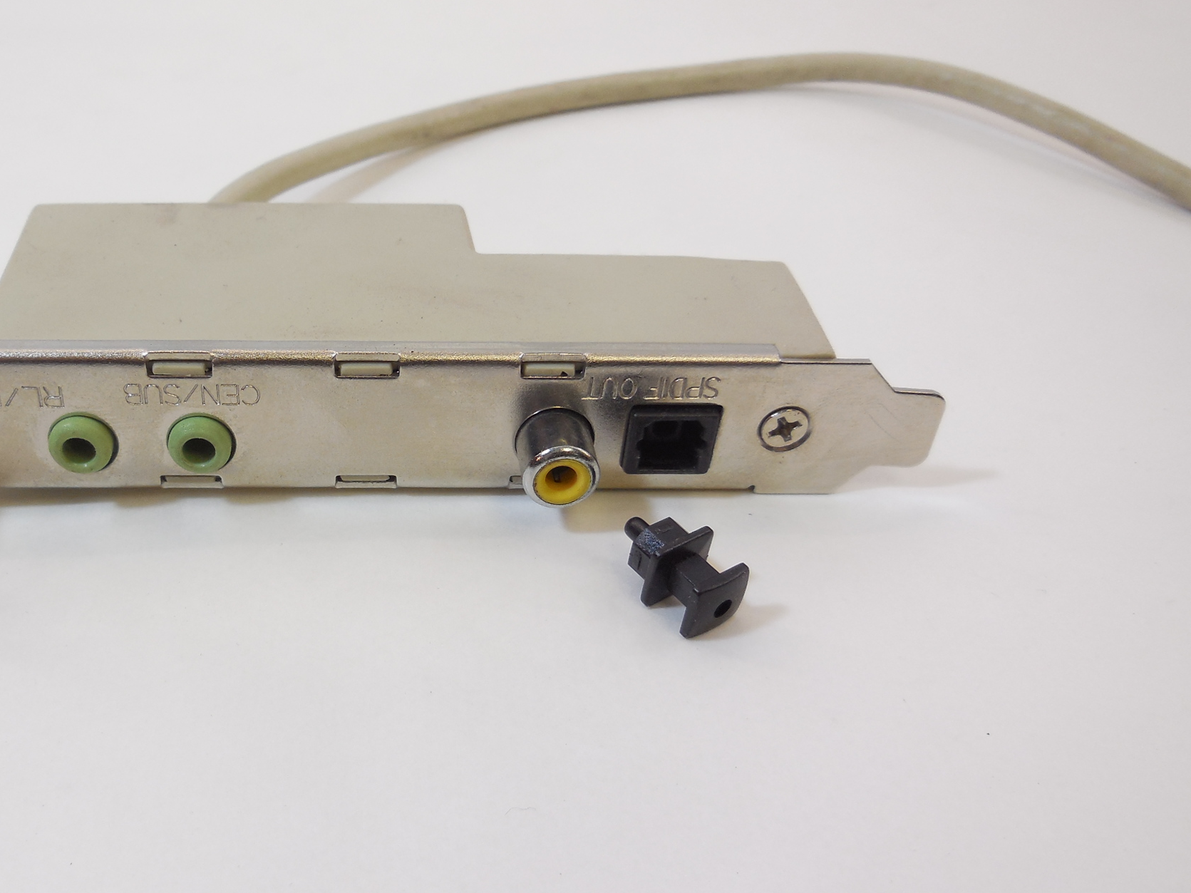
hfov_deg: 52.9
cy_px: 518
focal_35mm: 34
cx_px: 398
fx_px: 1170
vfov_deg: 41.7
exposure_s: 1/80
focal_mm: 4.5
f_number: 3.1
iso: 125
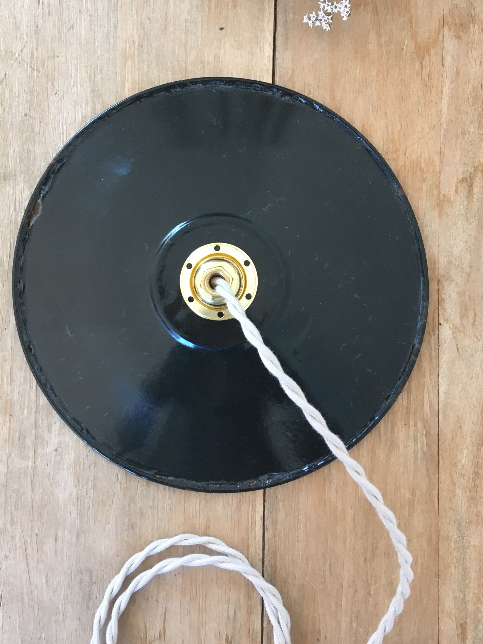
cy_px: 247
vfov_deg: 49.7
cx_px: 233
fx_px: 688
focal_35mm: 37
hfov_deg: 38.7
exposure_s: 1/33
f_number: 2.2
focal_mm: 4.15
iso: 64
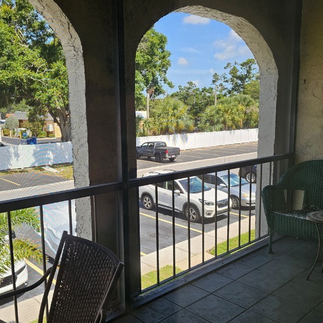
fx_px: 348
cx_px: 150
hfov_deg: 49.7
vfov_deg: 49.7
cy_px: 168
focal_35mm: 33
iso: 10
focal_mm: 6.3
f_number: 1.7
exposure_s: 1/224
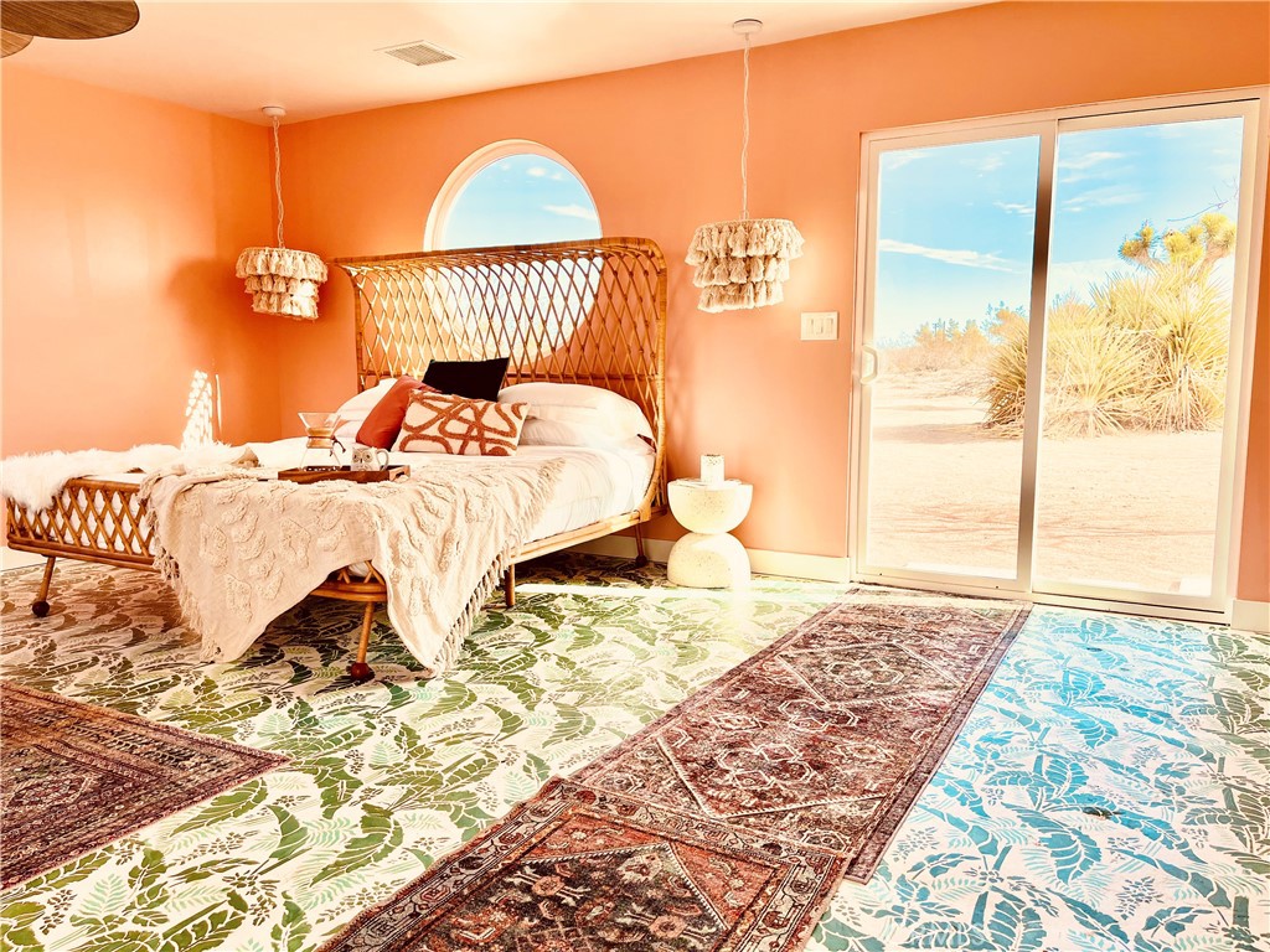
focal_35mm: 26
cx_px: 635
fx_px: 954
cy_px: 476
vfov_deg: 53.1
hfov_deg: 67.3
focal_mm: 5.1
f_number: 1.6
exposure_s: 1/913
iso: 50
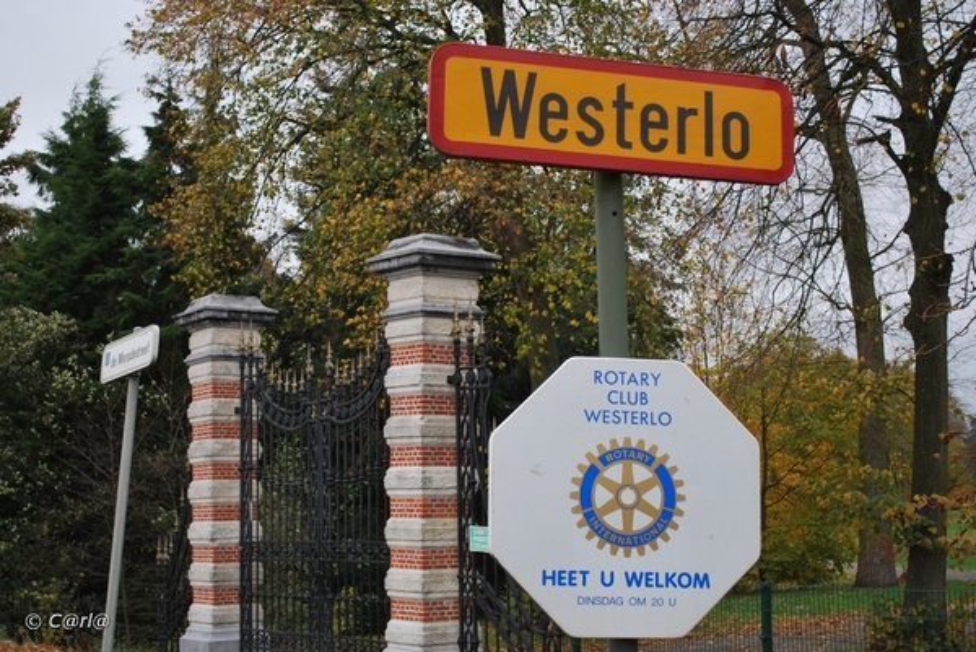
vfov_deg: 23.8
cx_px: 488
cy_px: 326
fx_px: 1546
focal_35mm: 57
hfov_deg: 35.0
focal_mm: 38
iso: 200
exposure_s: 1/60
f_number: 5.3
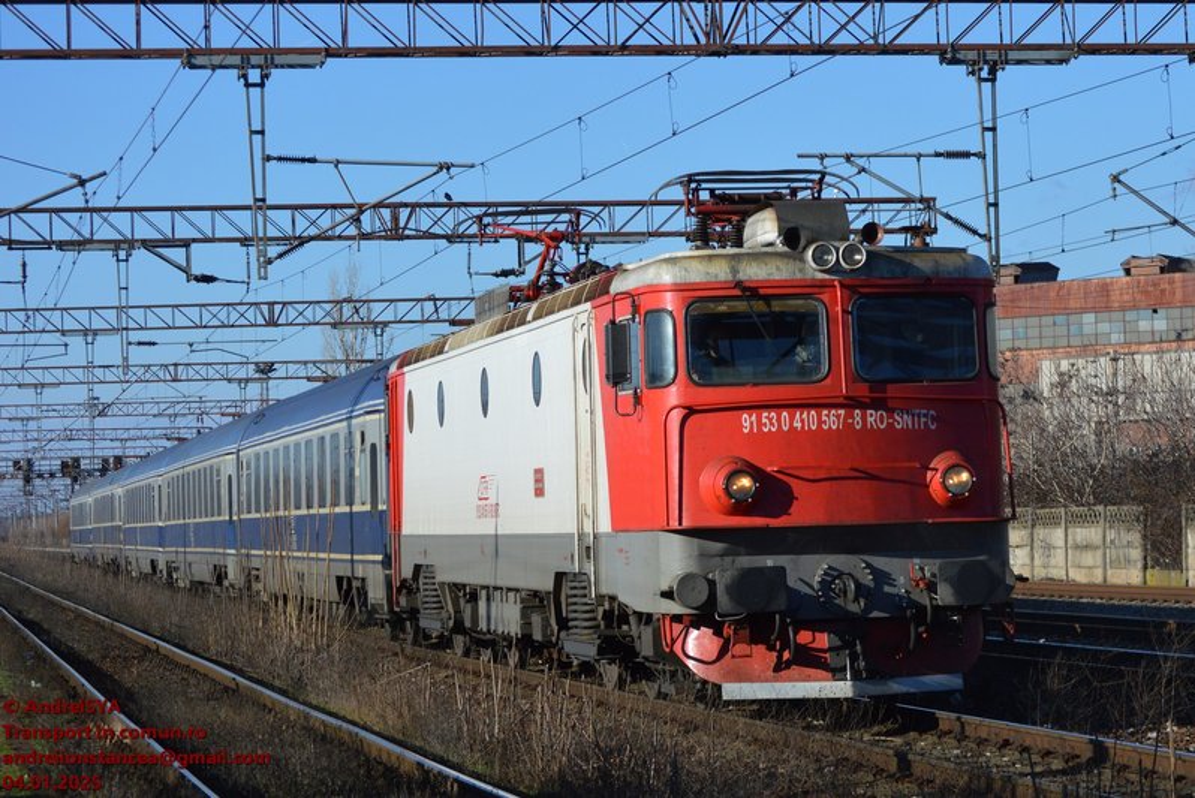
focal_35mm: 93
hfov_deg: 21.9
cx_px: 598
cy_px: 399
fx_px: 3089
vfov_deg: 14.7
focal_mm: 62
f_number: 6.3
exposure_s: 1/1600
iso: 400
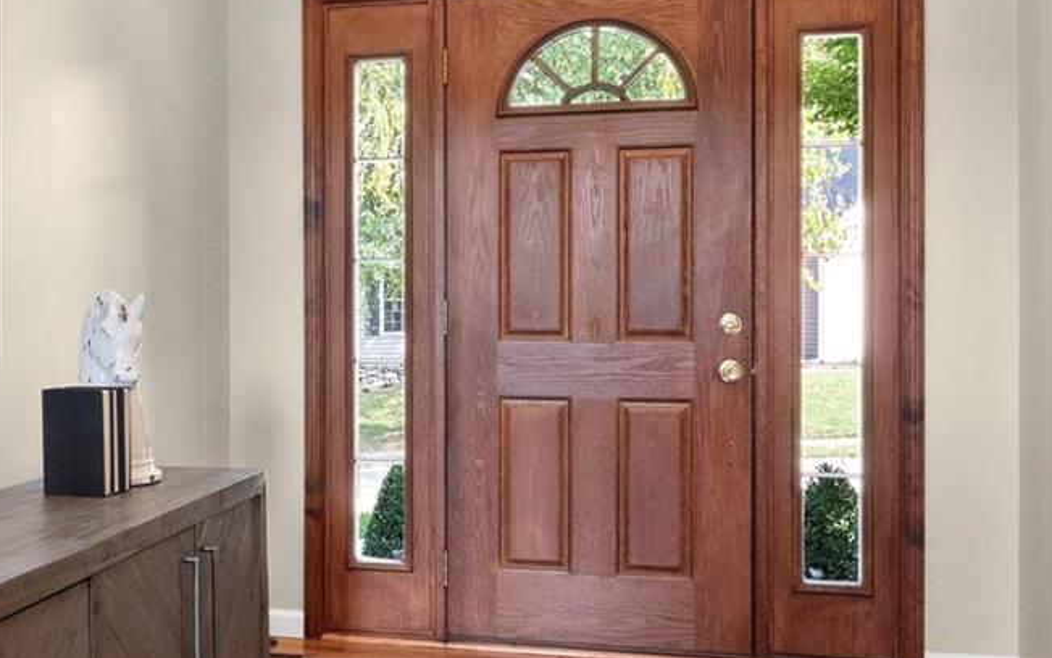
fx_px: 1291
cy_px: 326
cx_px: 336
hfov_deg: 43.6
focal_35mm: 45
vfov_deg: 28.6
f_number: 8
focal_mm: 9
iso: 400
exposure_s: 1/6
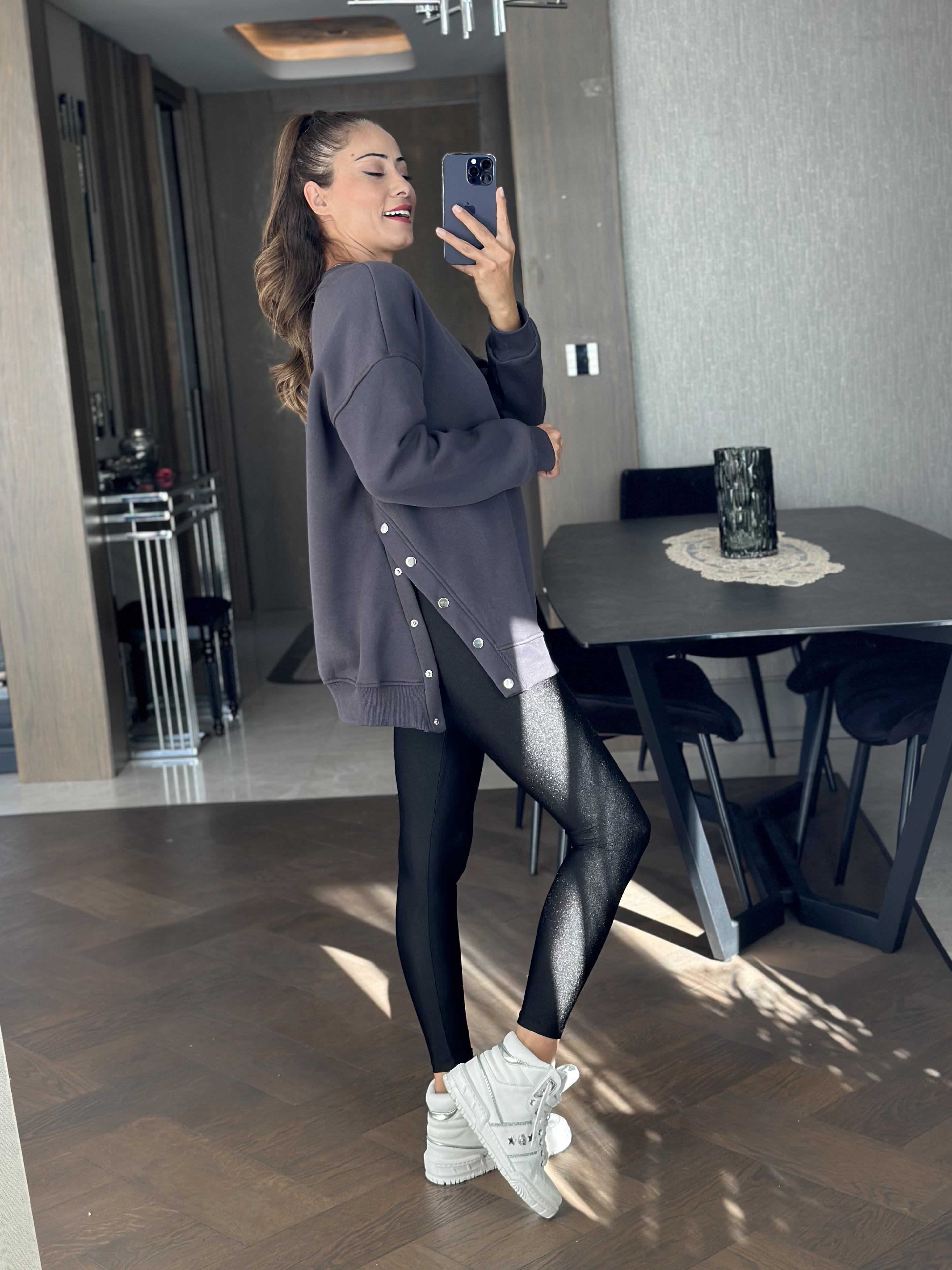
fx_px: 1834
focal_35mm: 50
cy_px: 614
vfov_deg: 38.2
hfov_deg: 29.1
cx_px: 476
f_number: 1.78
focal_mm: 6.86
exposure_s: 1/192
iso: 80
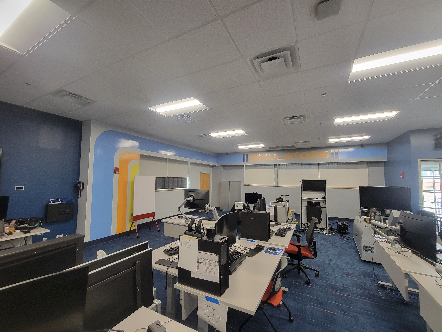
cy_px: 166
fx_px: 166
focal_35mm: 13
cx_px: 221
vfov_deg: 89.9
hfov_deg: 106.2
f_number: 2.2
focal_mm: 2.2
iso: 250
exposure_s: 1/50
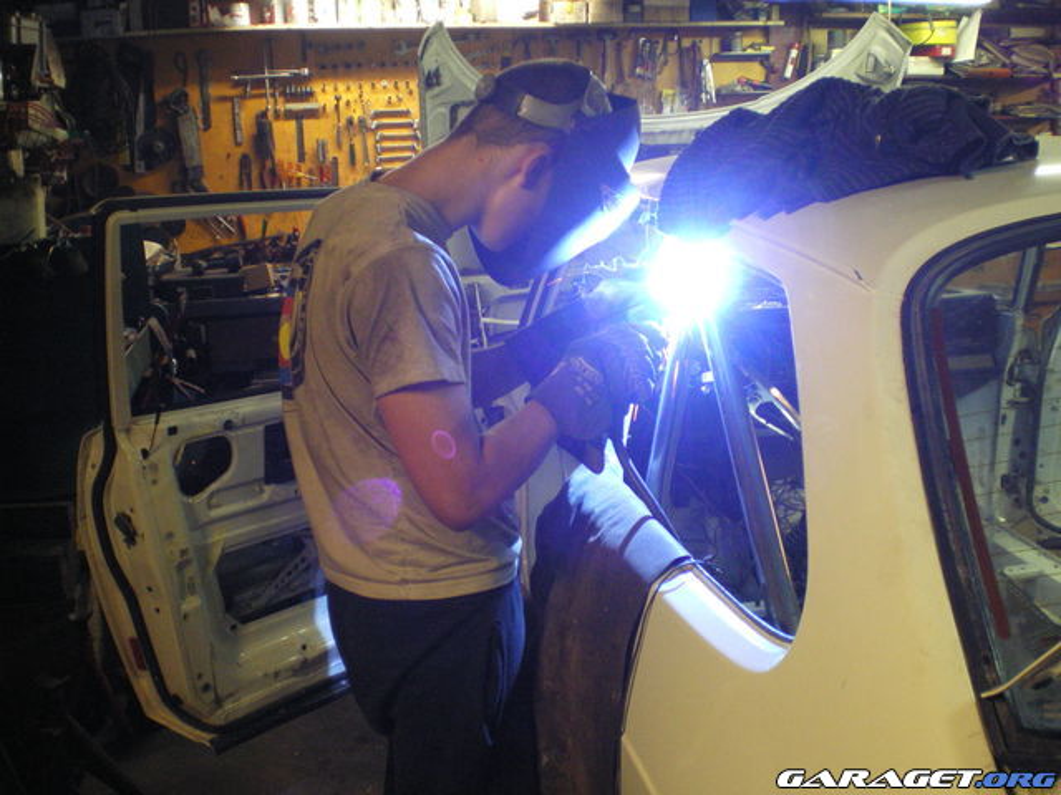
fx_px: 1165
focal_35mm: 38
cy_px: 398
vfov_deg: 37.7
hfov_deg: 49.0
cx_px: 530
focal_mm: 6.3
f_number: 3.1
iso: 400
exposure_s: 1/15
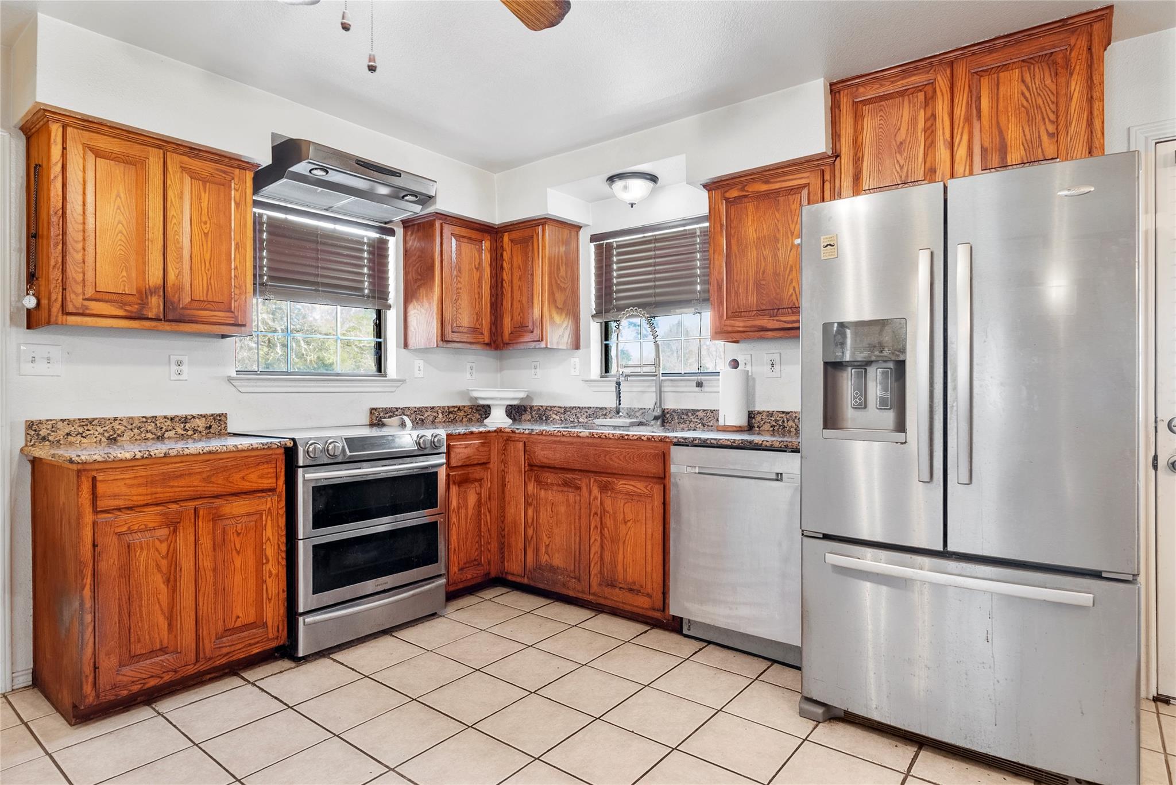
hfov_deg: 85.4
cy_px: 392
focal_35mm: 20
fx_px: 637
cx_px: 588
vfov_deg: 63.3
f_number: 7.1
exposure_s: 13
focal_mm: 19.5
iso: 160
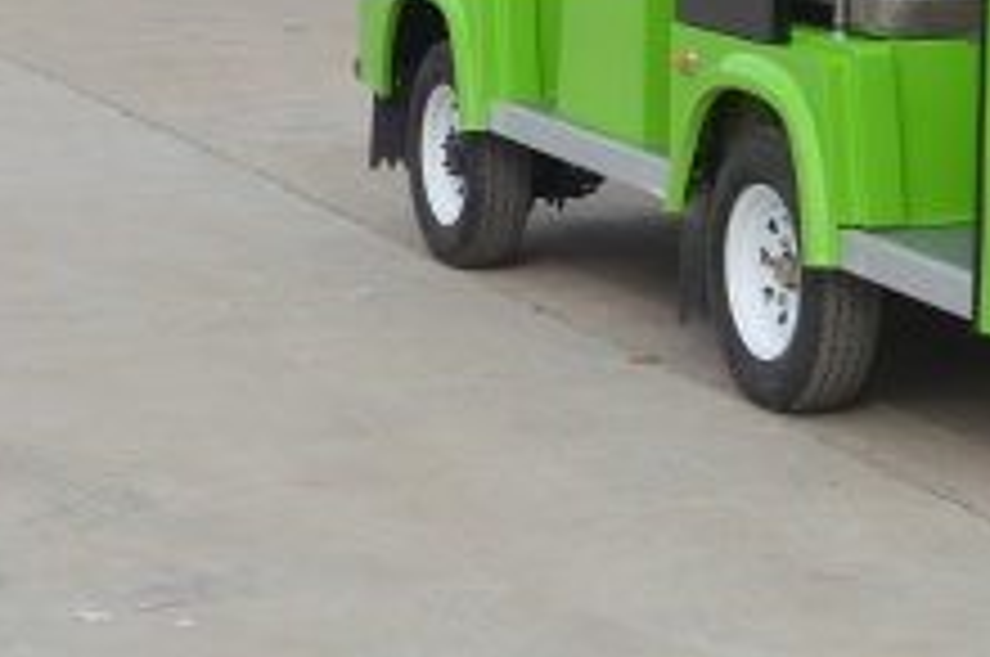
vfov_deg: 10.2
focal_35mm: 131
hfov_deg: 15.5
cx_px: 914
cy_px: -169
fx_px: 3597
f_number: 6.3
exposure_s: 1/160
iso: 100
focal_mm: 32
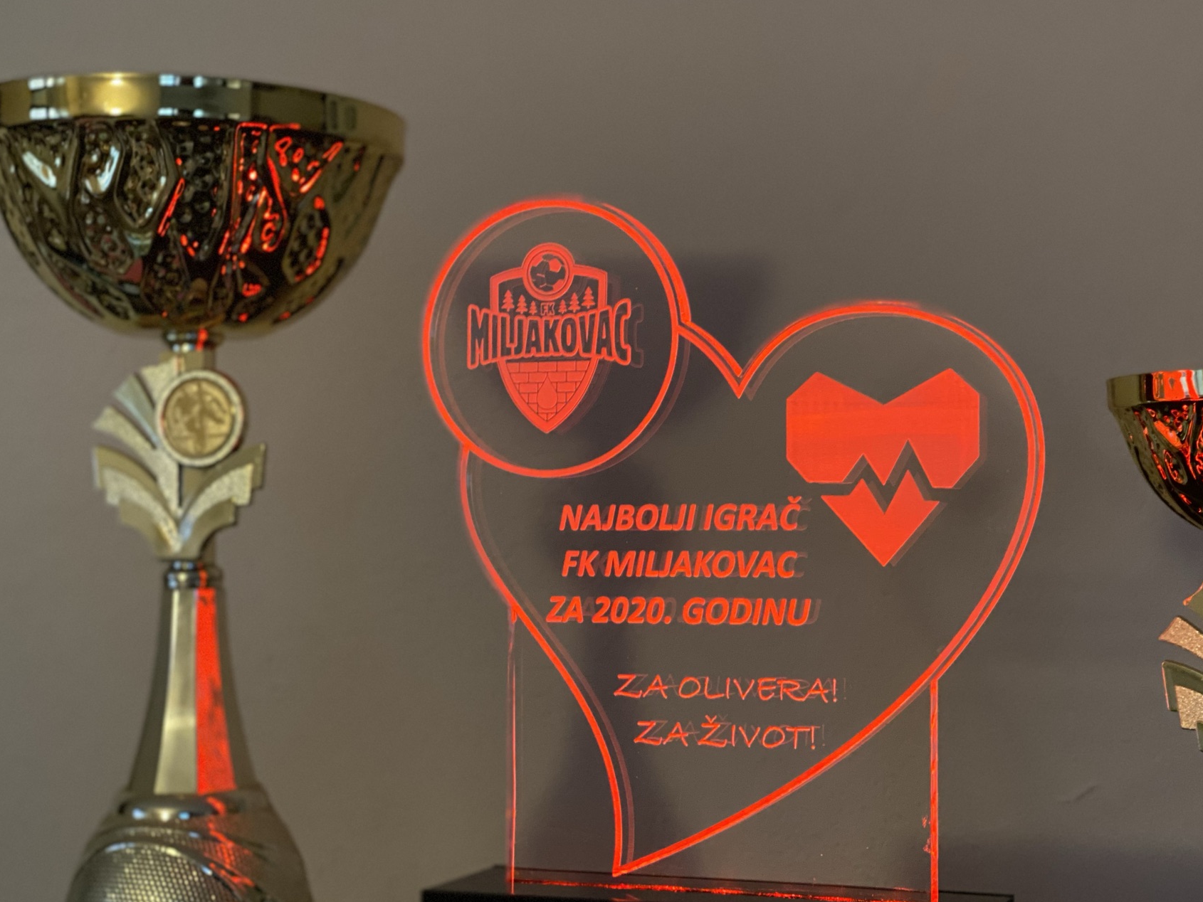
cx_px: 699
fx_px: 2190
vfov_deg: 23.3
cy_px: 450
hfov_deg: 30.7
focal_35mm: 63
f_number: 2
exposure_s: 1/25
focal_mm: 6
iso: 400
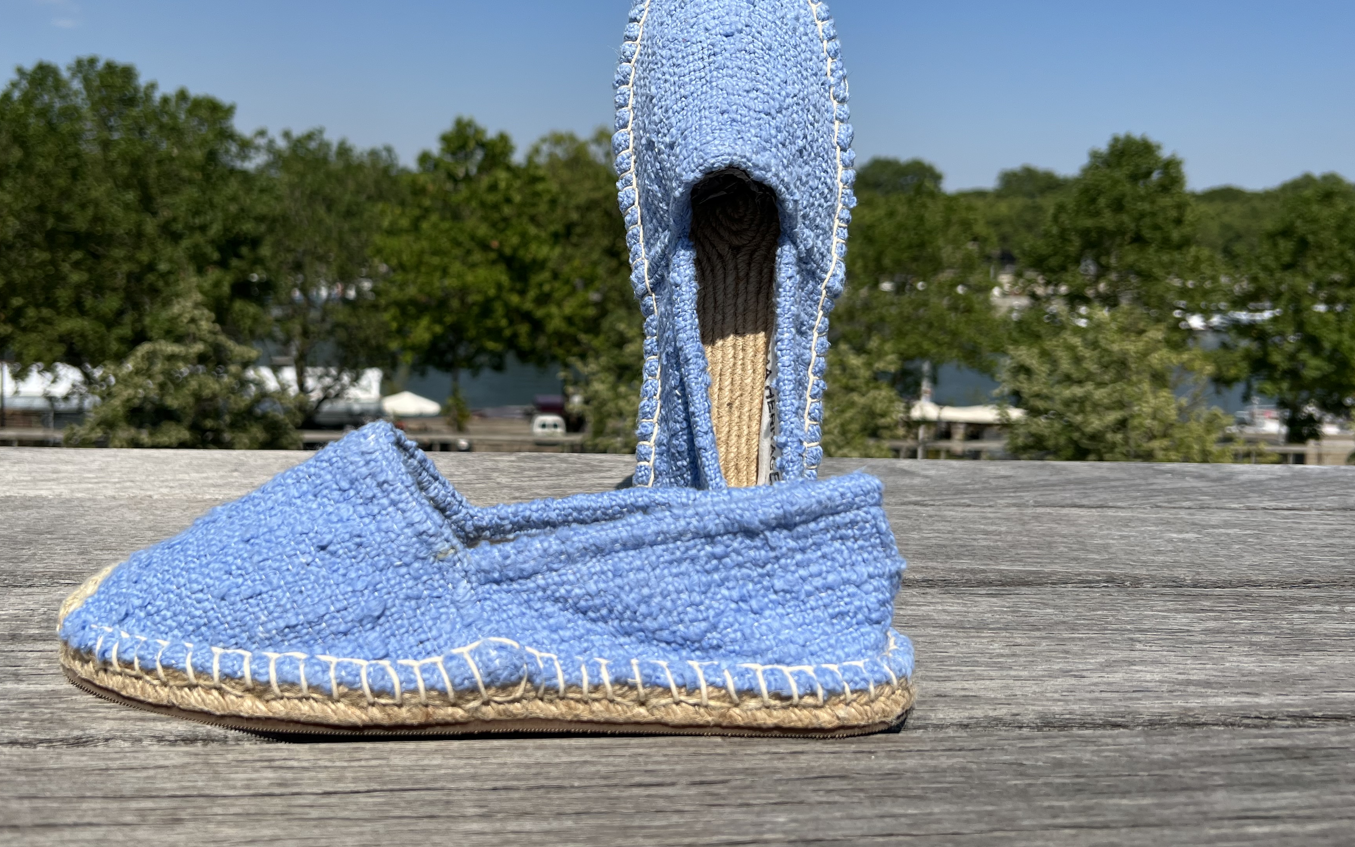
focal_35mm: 32
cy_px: 303
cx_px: 575
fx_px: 1182
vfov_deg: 39.1
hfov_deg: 59.4
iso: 50
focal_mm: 5.7
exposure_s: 1/6579
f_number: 1.5
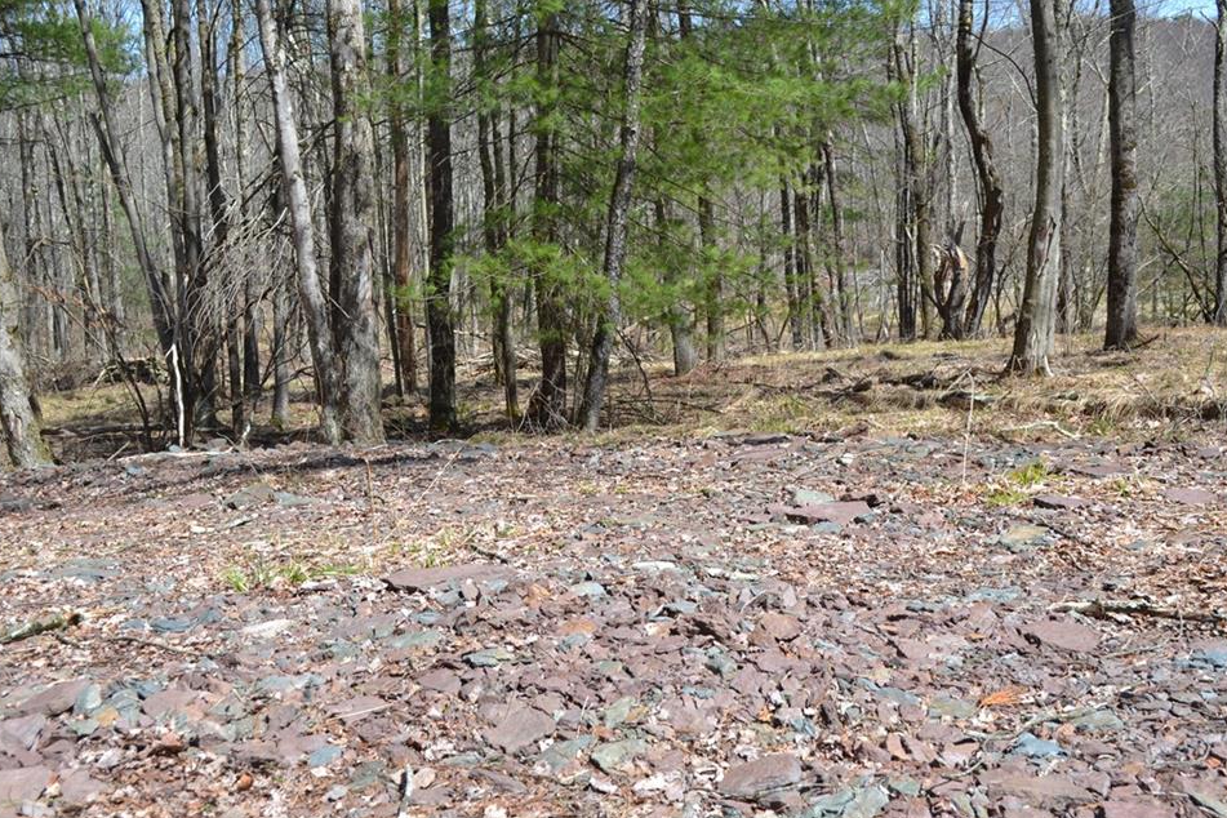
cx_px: 621
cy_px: 417
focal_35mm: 42
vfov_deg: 31.9
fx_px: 1431
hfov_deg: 46.4
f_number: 6.3
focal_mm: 26
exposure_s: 1/125
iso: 100
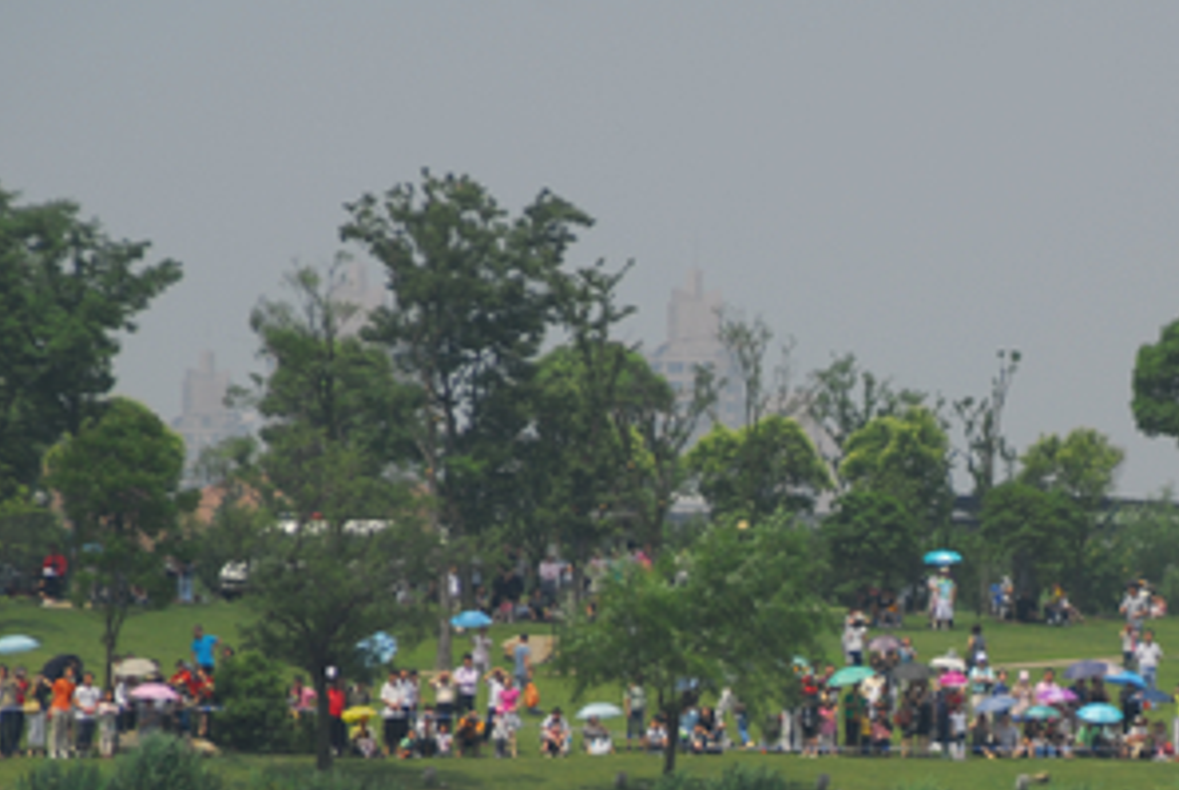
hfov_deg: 4.8
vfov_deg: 3.2
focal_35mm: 428
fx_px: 14038
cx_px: 1004
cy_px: 699
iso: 100
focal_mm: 160
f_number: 5.6
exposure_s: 1/500
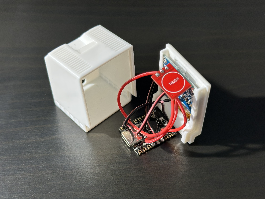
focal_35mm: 48
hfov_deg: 39.7
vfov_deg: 30.3
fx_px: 367
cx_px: 132
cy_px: 100
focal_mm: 6.86
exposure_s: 1/50
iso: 64
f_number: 1.78
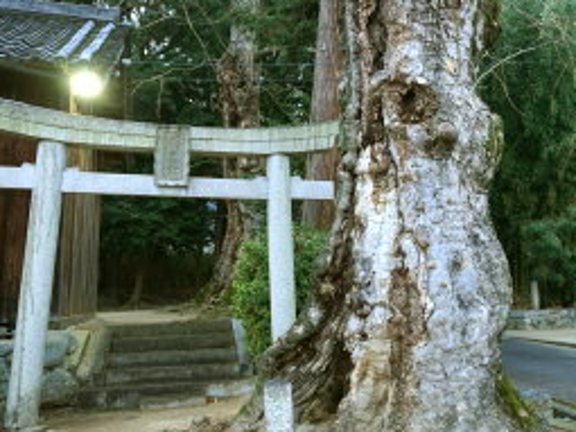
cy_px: 205
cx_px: 422
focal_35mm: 38
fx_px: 632
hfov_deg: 47.4
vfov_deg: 37.7
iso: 1250
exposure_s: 1/60
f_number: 3.2
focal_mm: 22
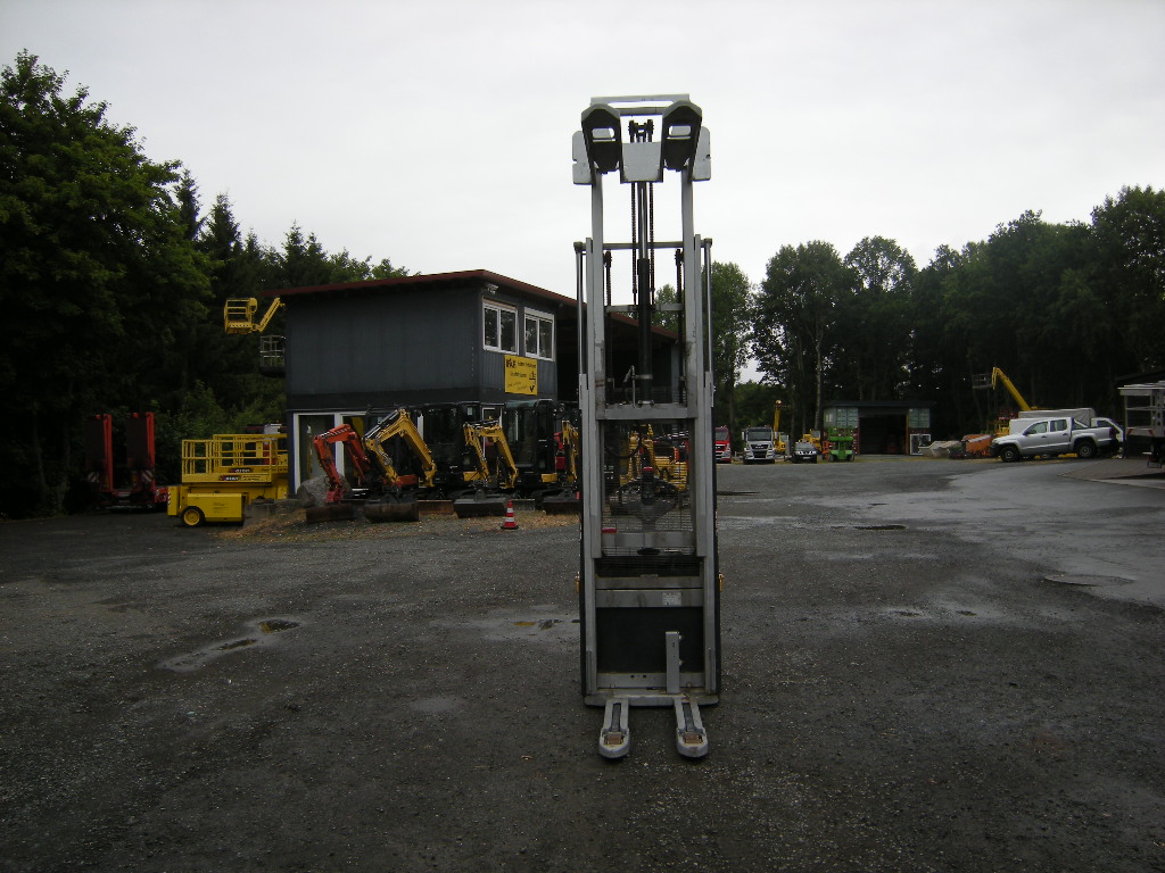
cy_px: 436
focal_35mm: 28
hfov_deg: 63.4
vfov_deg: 49.7
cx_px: 582
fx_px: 942
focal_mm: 4.7
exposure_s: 1/414
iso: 64
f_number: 2.8
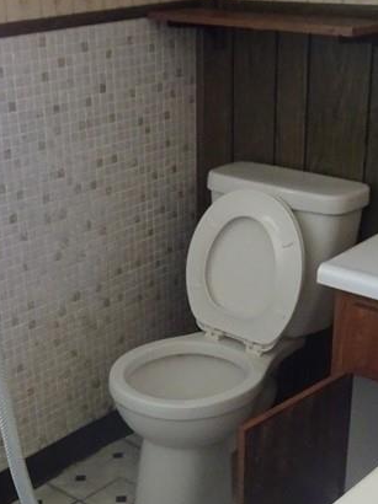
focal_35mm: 60
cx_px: 165
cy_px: 339
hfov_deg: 24.4
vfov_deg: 31.9
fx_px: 874
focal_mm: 4.1
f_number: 3.5
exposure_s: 1/30
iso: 640
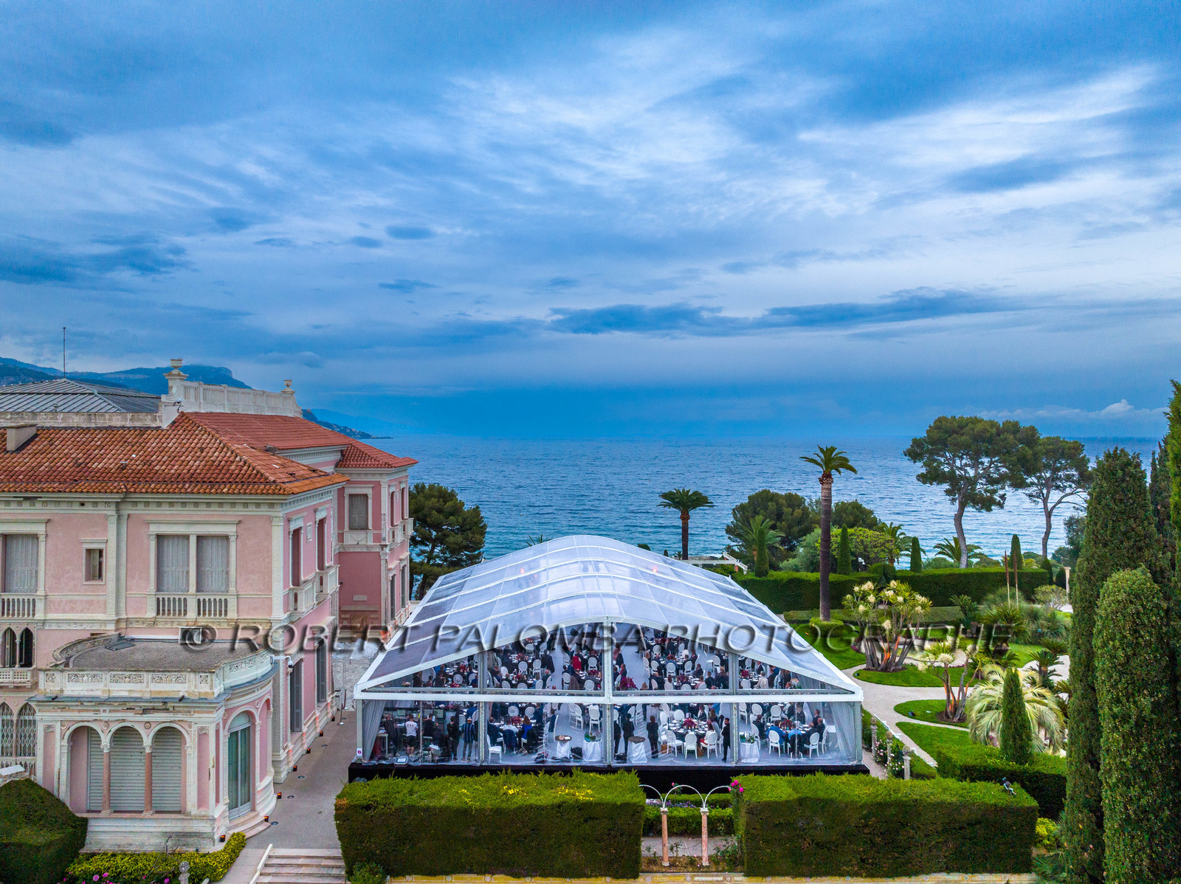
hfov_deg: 71.6
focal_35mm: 24
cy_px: 442
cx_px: 590
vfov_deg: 56.8
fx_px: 818
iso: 200
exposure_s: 1/320
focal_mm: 12.3
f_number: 5.6
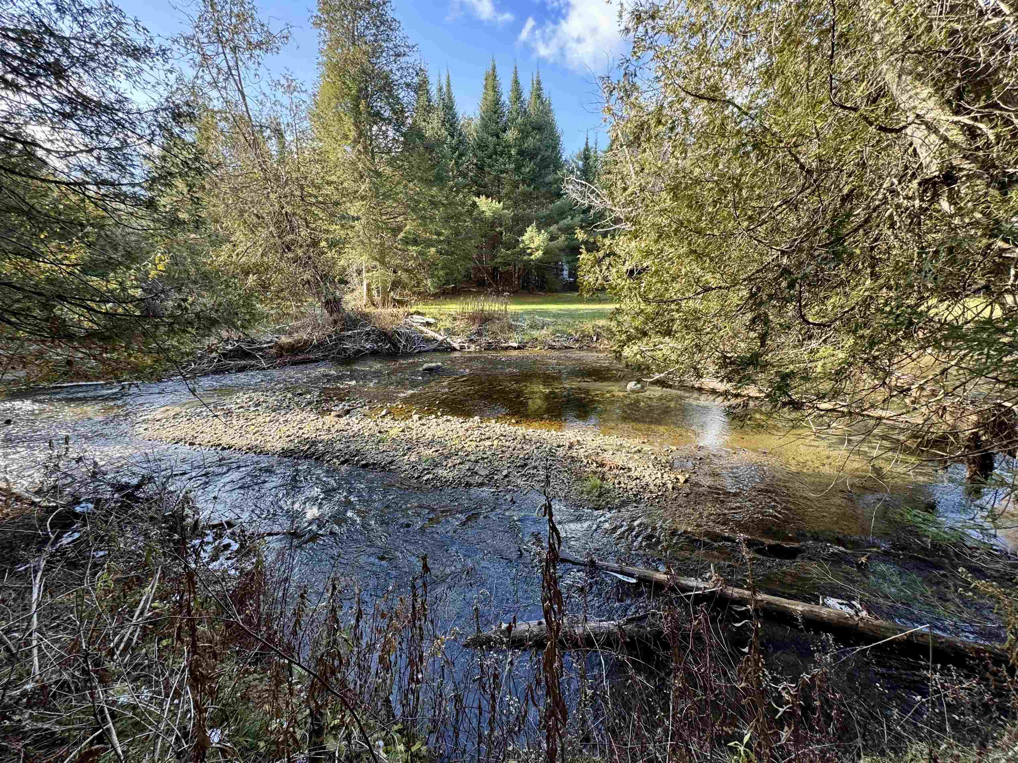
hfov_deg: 102.1
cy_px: 382
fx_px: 412
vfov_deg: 85.7
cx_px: 509
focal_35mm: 14
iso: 40
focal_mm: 2.22
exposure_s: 1/99
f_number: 2.2
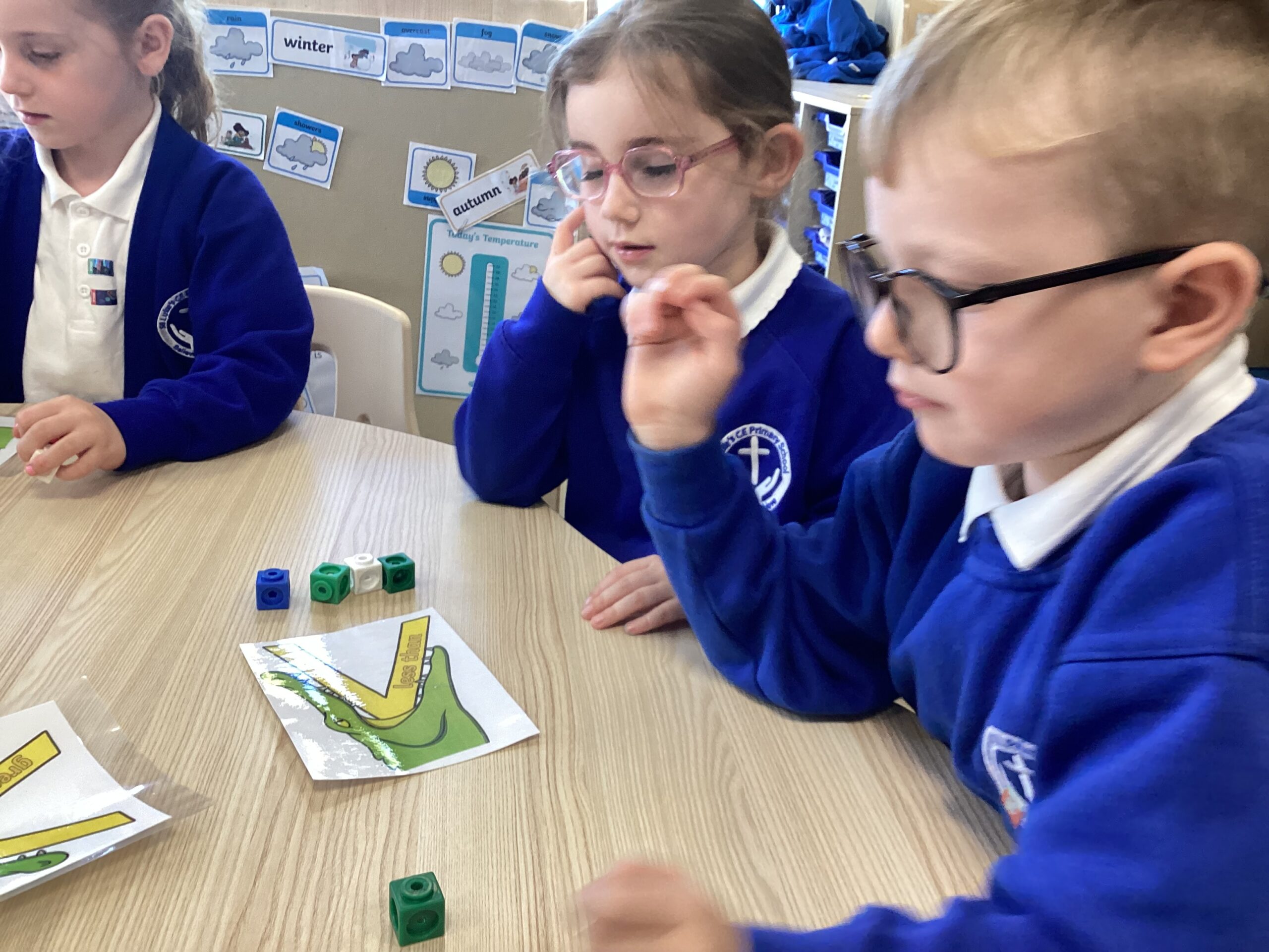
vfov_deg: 45.4
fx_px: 1136
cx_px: 634
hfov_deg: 58.4
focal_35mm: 31
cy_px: 476
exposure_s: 1/50
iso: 100
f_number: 2.4
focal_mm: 3.3
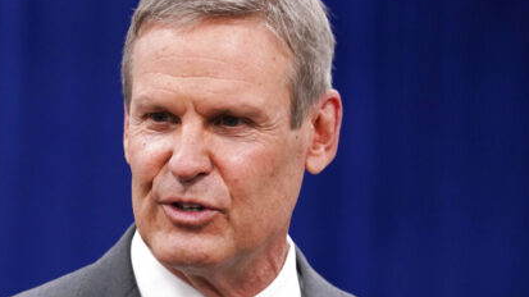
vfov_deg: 4.7
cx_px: 213
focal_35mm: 259
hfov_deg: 8.3
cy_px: 157
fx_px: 3632
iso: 4000
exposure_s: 1/100
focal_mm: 200
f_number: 5.6
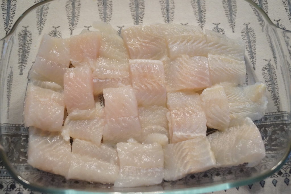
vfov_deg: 36.8
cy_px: 97
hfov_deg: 53.2
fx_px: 291
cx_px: 146
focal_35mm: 36
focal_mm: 24
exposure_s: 1/50
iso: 3200
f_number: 4
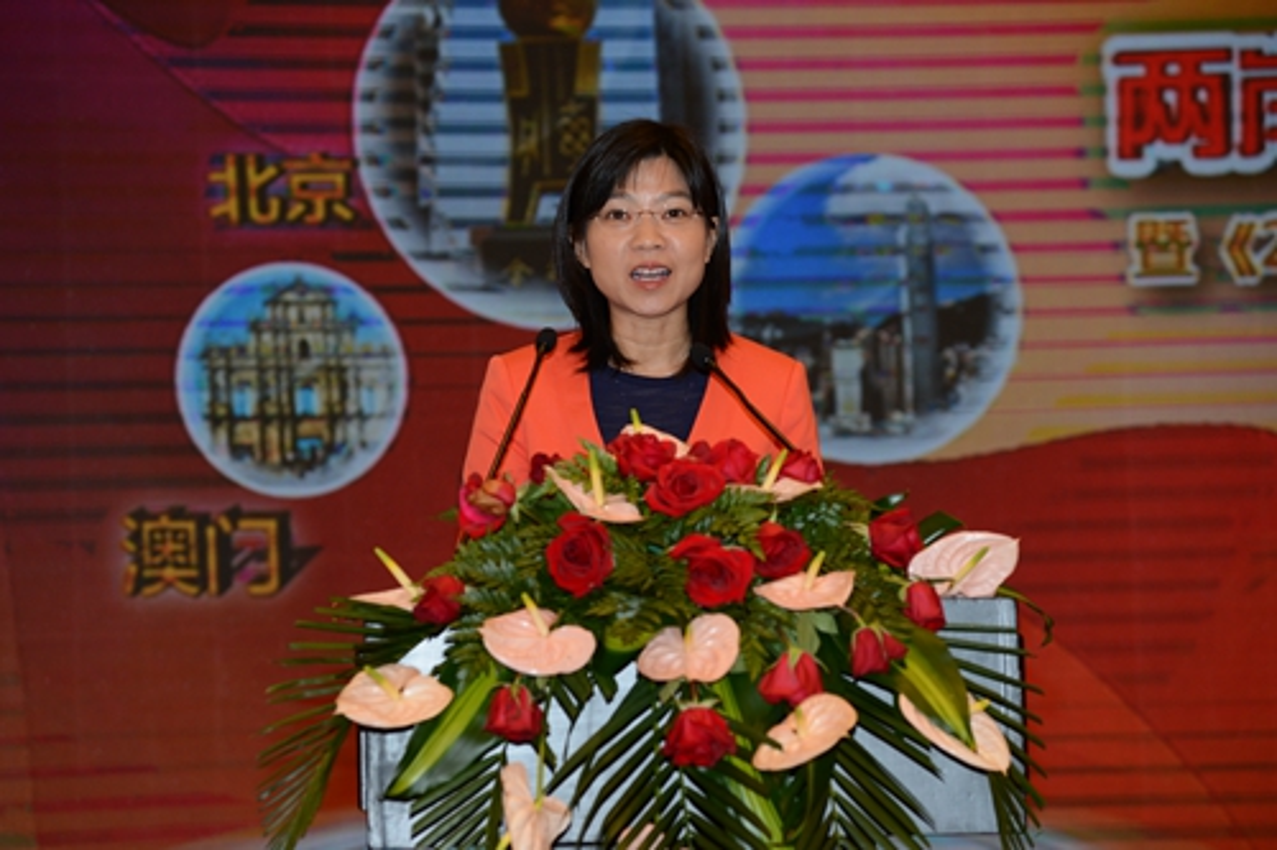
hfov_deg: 14.2
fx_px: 5141
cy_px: 425
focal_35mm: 145
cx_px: 638
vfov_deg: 9.5
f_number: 5
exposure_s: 1/200
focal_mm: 145
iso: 640
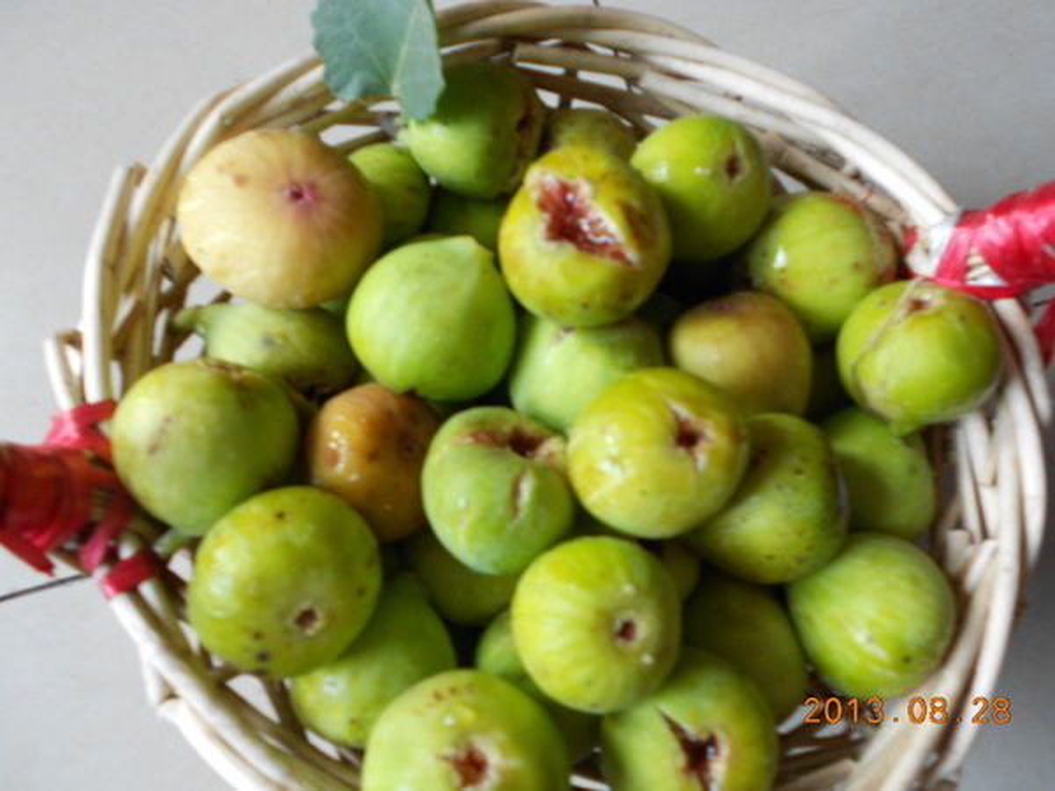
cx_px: 528
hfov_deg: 67.3
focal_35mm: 26
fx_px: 792
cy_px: 396
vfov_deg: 53.1
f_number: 3.2
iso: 100
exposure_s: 1/5
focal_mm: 4.6
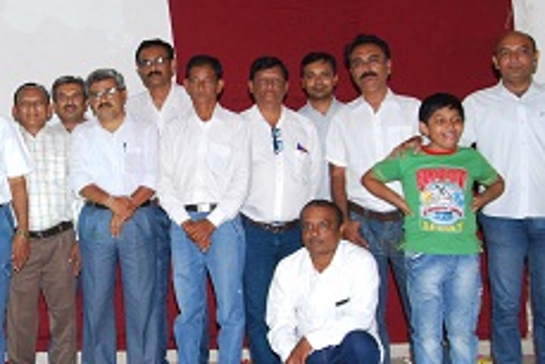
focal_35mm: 59
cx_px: 69
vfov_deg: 23.0
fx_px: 894
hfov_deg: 32.5
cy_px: 148
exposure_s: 1/100
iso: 400
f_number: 6.3
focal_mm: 18
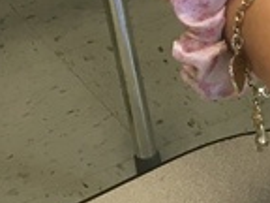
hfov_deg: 8.6
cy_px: -103
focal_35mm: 206
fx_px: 1607
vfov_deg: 7.1
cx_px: 684
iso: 32
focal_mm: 4.15
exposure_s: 1/40
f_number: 2.2
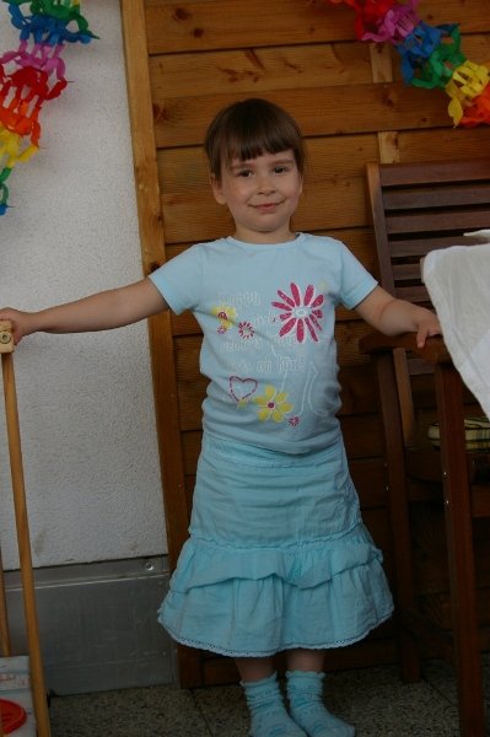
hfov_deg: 18.2
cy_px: 368
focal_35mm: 75
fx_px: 1534
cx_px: 245
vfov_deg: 27.0
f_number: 8
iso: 400
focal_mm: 50
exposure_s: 1/500
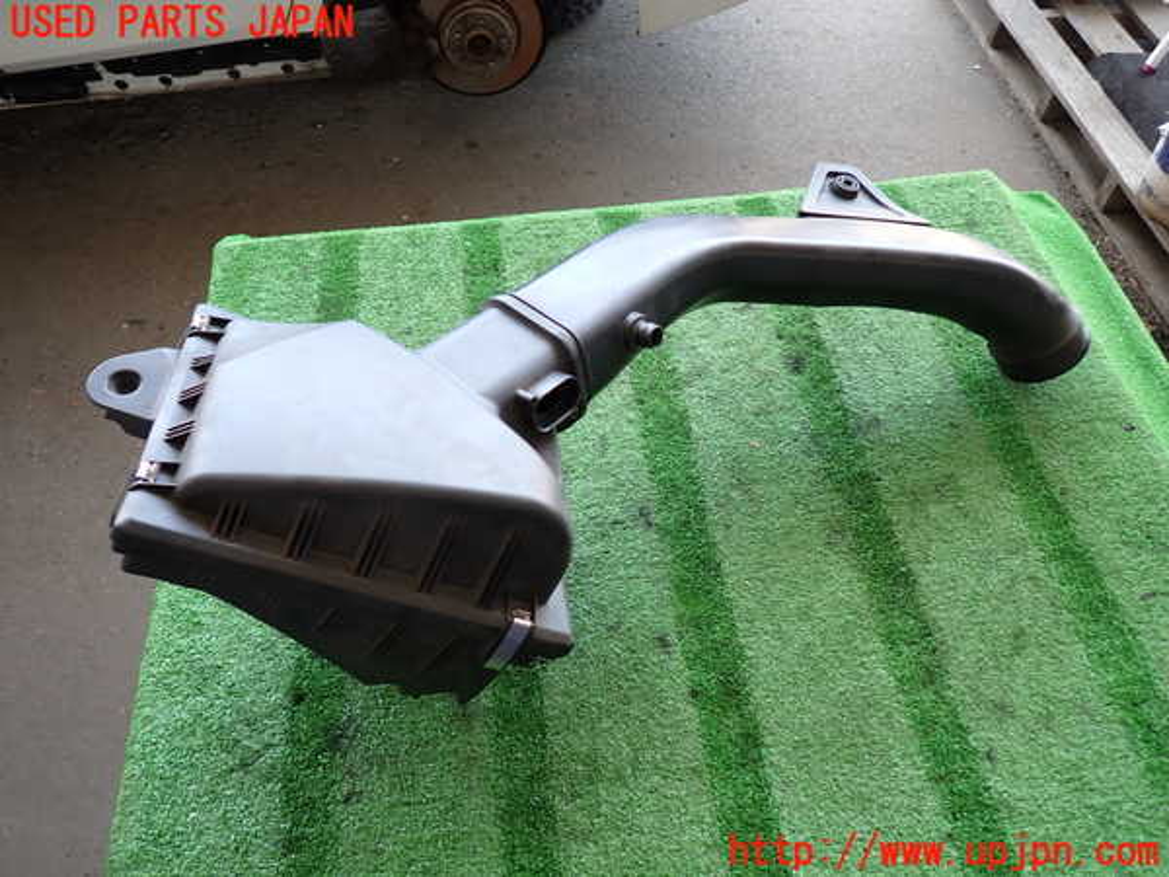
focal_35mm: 25
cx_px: 584
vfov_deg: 54.9
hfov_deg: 69.4
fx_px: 844
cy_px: 438
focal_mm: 4.5
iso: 125
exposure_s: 1/60
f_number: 2
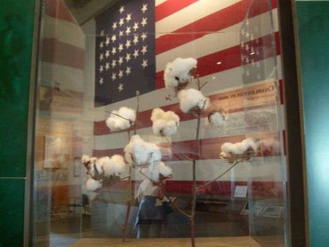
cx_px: 164
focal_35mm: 35
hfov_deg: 52.6
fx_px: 333
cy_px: 124
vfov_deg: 40.7
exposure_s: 1/8
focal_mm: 5.8
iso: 200
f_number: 2.8
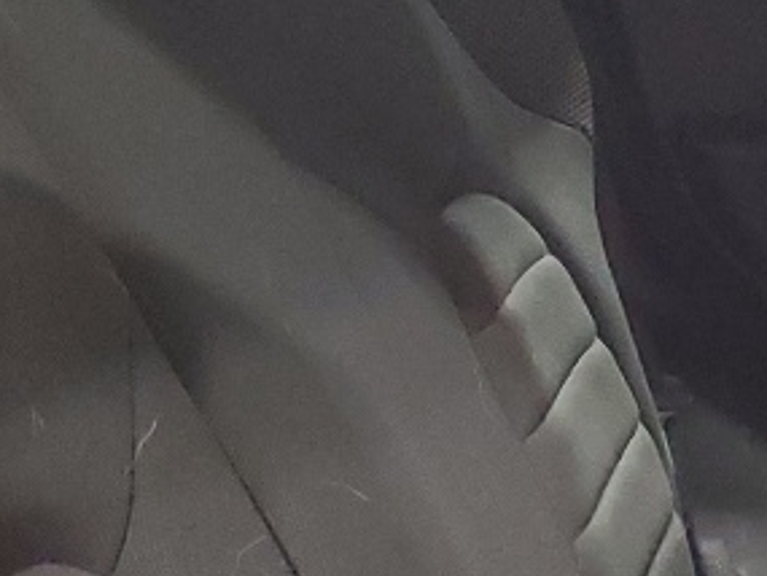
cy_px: 662
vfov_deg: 10.0
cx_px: 1254
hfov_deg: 12.6
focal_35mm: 146
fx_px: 3236
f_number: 1.5
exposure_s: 1/30
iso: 333
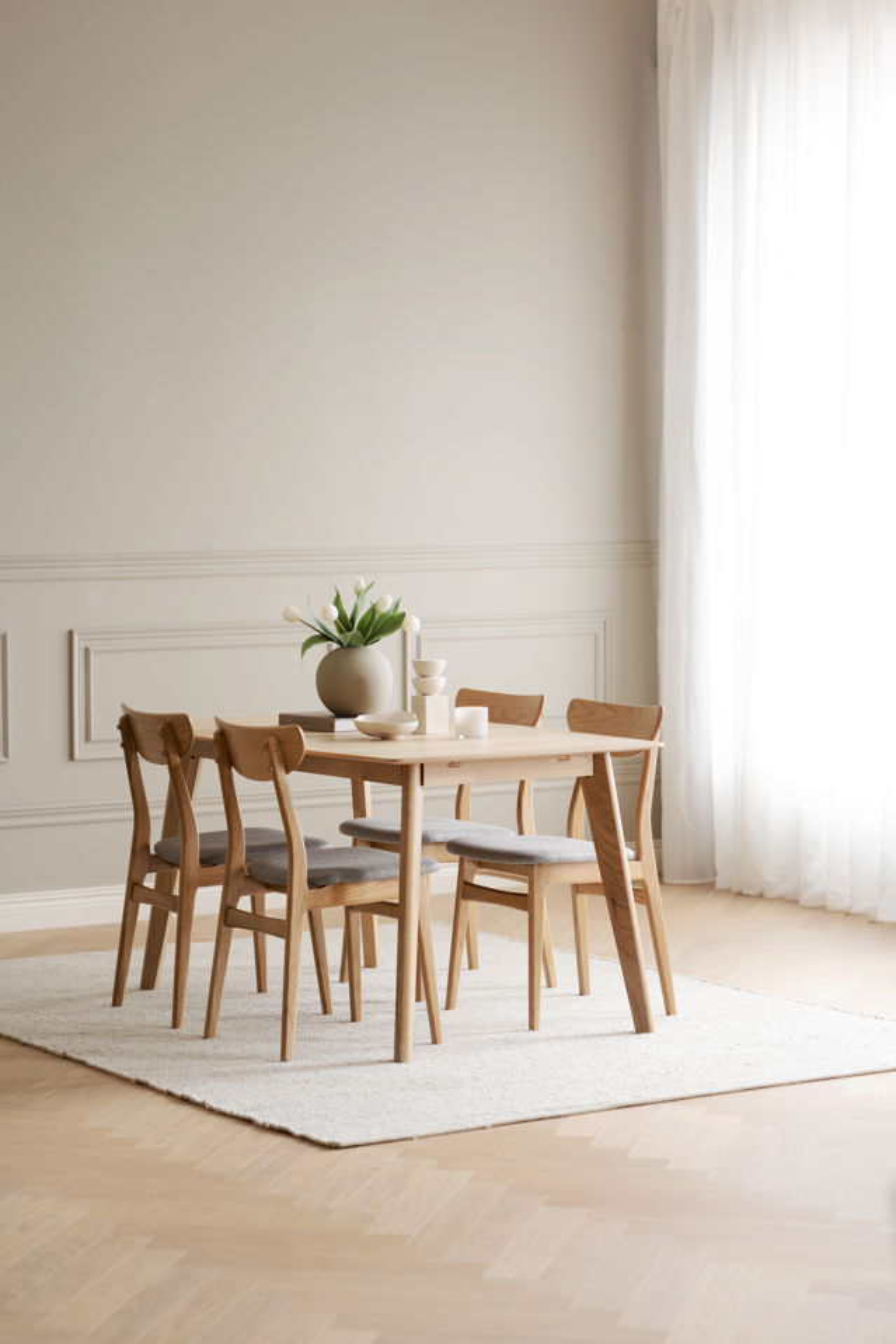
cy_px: 672
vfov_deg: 23.9
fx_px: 3172
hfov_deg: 16.1
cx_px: 448
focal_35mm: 85
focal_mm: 85
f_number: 3.2
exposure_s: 1/15
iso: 250
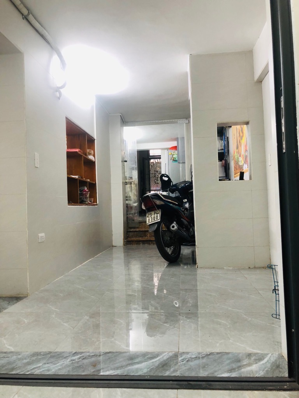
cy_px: 199
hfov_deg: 49.7
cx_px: 150
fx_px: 322
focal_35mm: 28
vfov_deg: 63.4
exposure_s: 1/33
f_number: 1.8
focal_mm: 3.99
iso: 40
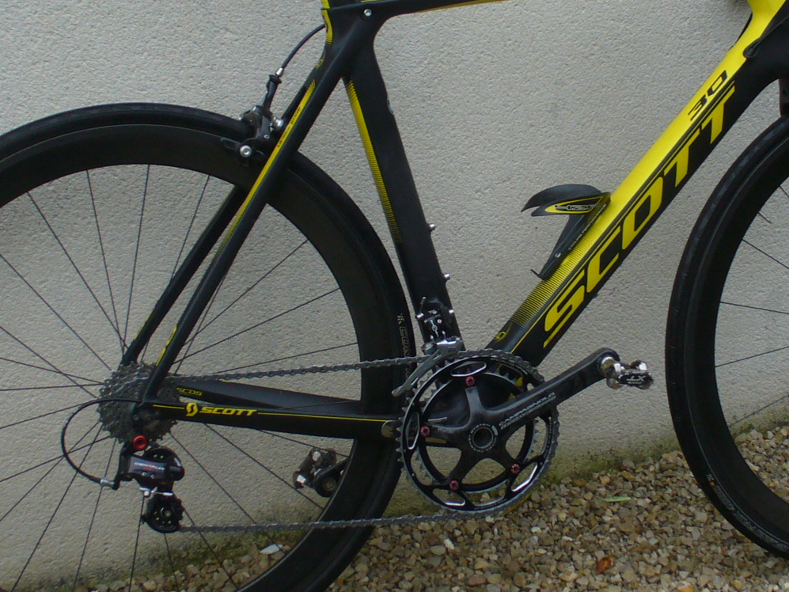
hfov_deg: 25.5
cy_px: 222
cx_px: 521
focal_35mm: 76
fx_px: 1732
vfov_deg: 19.4
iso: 80
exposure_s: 1/80
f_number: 2.8
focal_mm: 6.1
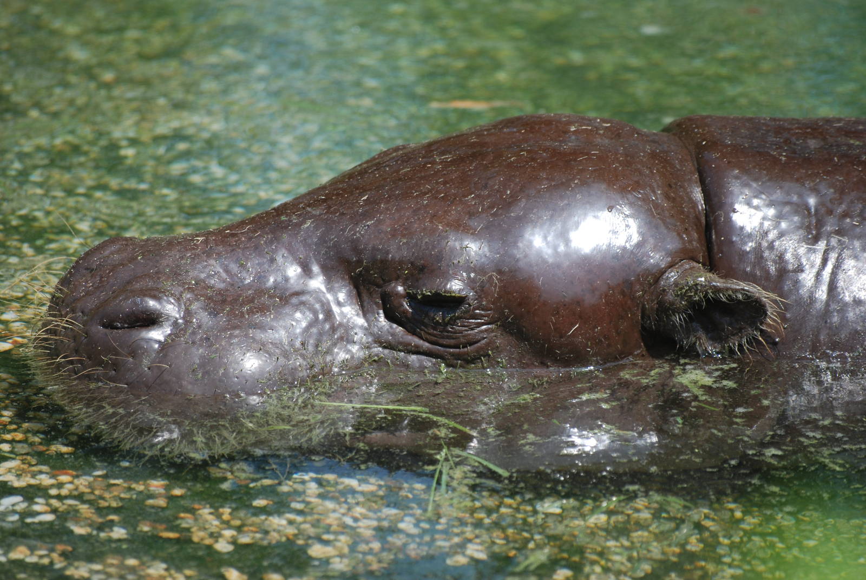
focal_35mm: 330
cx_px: 433
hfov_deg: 6.2
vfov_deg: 4.2
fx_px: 7948
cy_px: 290
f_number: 5.3
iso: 200
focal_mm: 220
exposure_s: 1/640
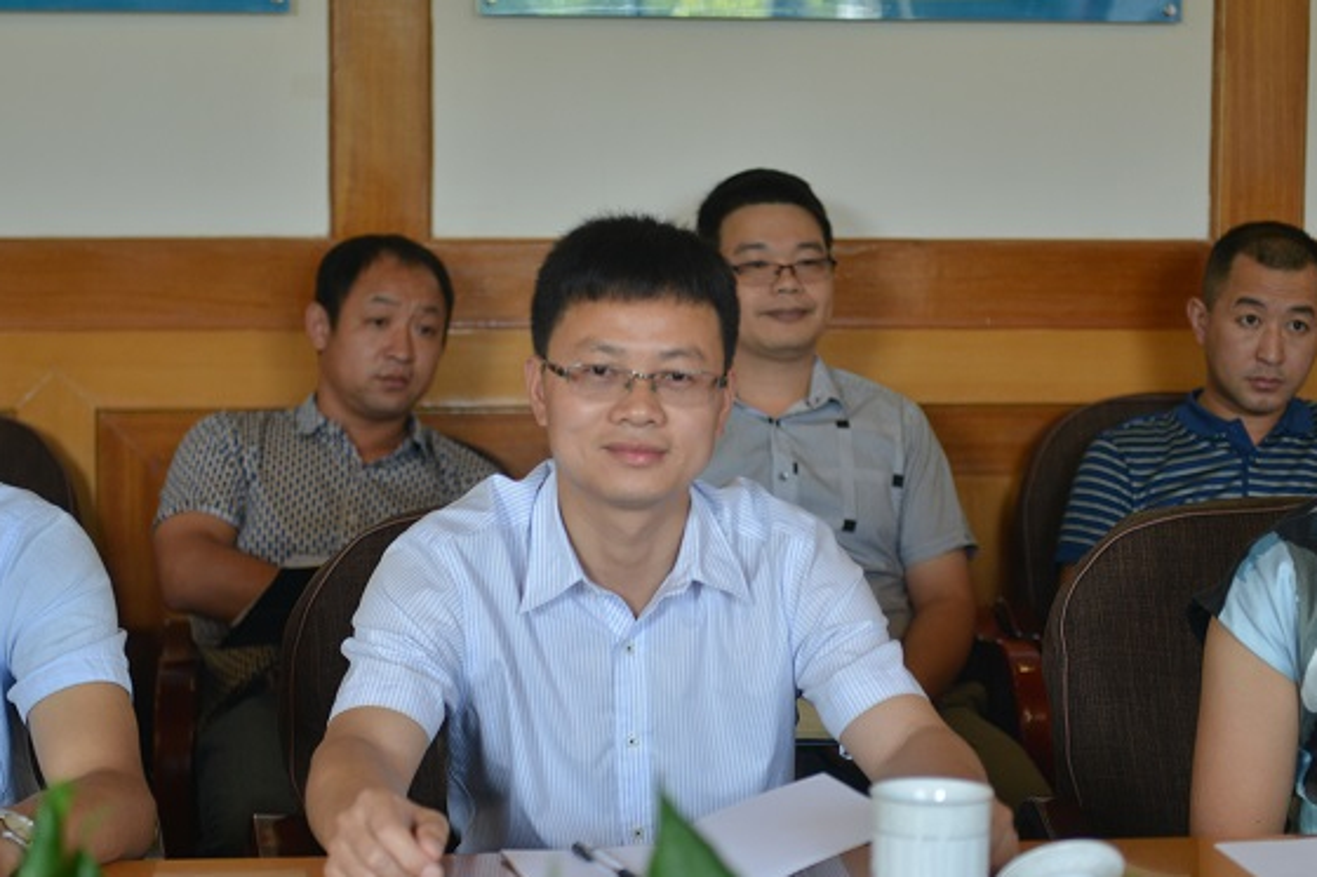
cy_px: 438
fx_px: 2267
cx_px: 658
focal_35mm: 62
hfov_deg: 32.4
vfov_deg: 21.9
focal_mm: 62
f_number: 2.8
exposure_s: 1/160
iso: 500
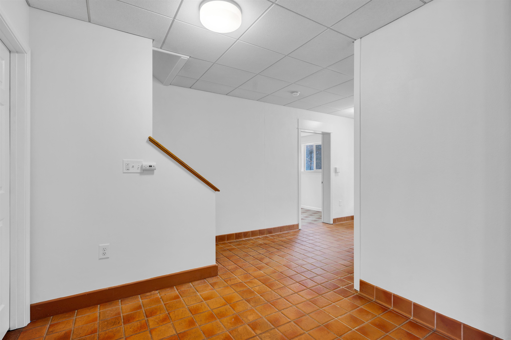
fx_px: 241
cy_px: 170
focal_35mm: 17
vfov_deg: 70.3
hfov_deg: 93.3
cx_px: 256
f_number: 7.1
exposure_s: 1/2.5
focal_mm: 17
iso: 250
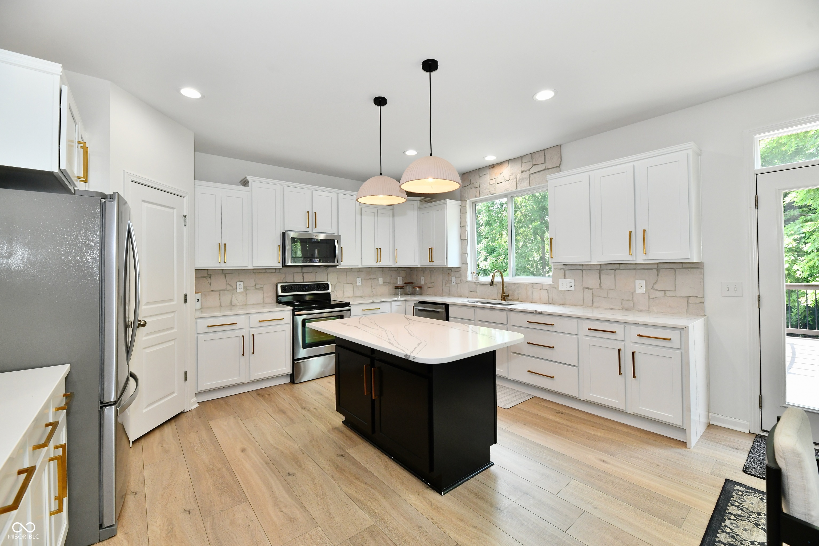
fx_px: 318
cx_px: 410
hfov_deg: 104.3
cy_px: 273
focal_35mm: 14
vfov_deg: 81.2
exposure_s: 1/125
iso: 800
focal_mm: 14
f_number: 7.1
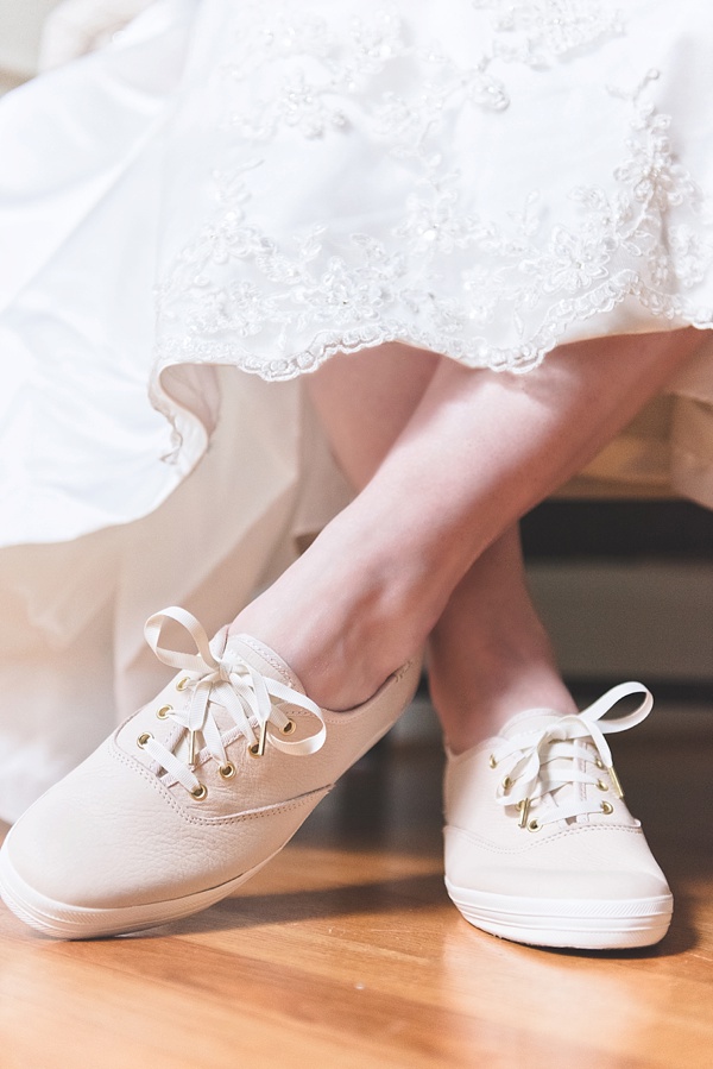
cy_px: 534
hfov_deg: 23.4
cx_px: 356
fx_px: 1722
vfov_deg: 34.5
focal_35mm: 58
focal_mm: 58
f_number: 2.8
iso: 2500
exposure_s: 1/320
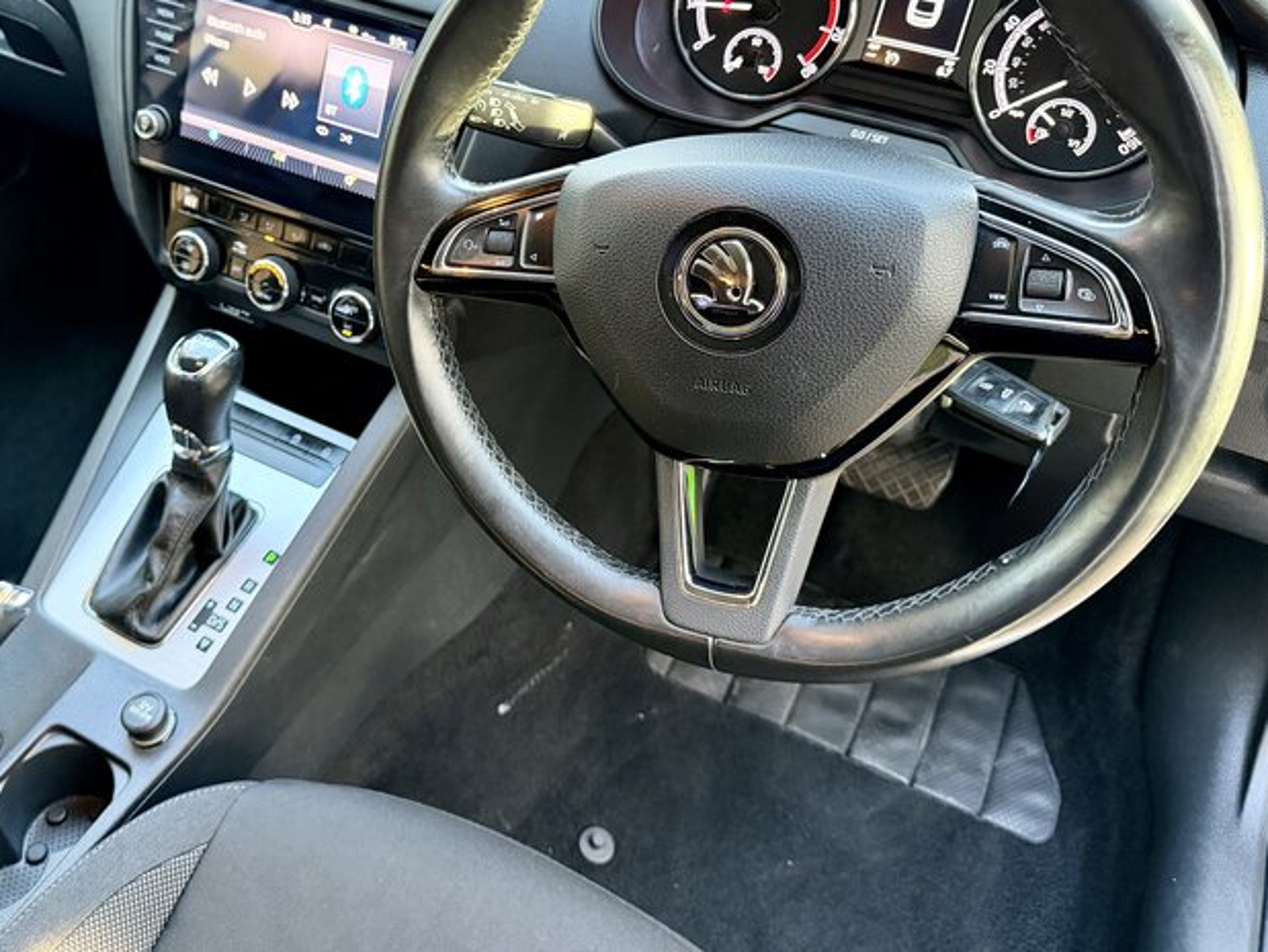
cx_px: 488
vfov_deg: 45.0
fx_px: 1136
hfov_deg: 57.7
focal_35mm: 31
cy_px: 340
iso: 800
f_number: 1.78
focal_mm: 6.76
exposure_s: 1/60
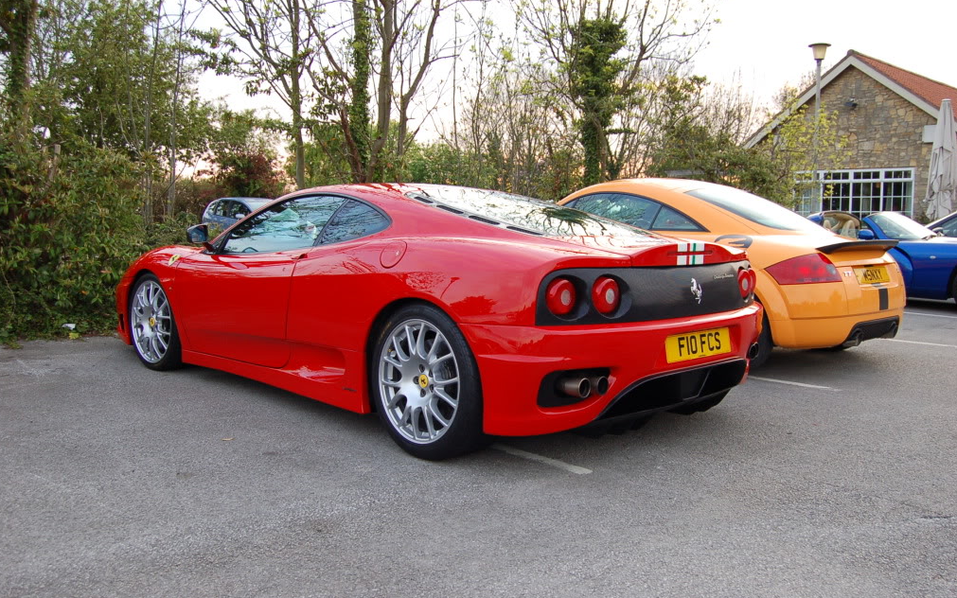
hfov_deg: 56.7
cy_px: 295
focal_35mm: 34
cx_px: 478
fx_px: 887
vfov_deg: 37.3
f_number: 4.5
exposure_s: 1/80
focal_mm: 22
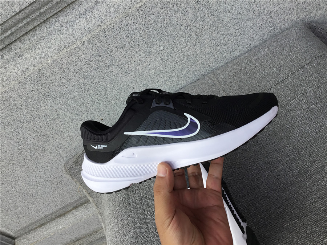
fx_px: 293
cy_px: 122
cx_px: 164
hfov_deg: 58.4
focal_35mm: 31
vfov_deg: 45.4
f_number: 2.4
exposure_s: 1/299
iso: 25
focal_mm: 3.3
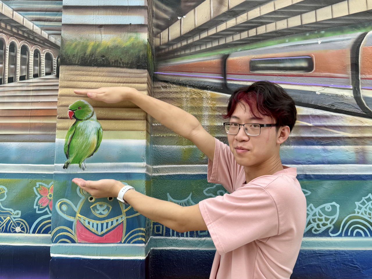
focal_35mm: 24
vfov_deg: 56.8
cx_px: 186
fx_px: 258
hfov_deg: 71.6
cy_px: 140
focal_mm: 6.76
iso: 80
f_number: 1.78
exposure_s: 1/544
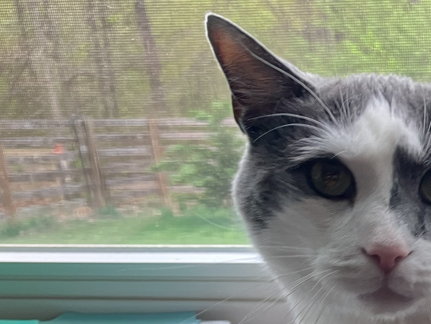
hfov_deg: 24.7
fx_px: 872
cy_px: 319
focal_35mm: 70
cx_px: 535
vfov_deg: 20.4
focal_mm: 3.99
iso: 100
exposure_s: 1/60
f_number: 1.8
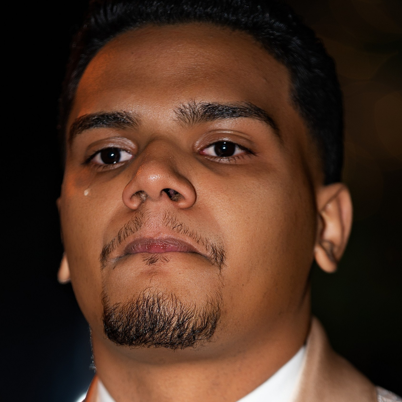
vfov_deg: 4.3
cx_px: 173
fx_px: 5400
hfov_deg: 4.3
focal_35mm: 411
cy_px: 370
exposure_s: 1/160
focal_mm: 200
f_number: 2.8
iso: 125
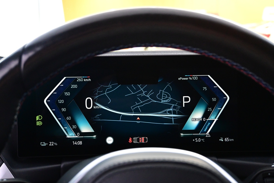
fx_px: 280
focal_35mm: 37
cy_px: 92
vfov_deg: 36.2
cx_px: 137
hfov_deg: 52.2
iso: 4000
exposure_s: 1/40
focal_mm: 24.5
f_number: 4.2
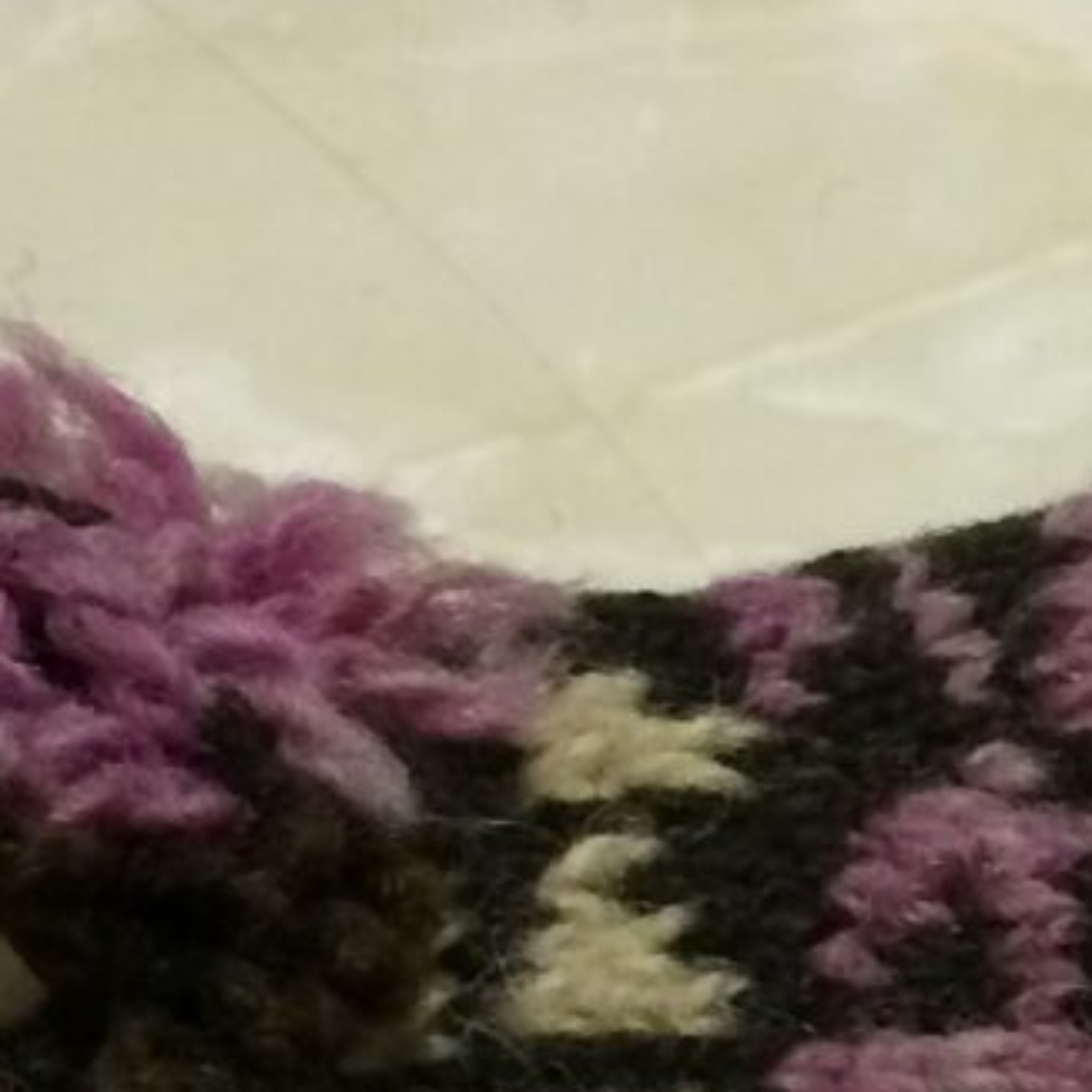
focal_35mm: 161
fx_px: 5746
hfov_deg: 10.1
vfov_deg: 10.7
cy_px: 1326
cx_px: 2077
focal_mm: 4.15
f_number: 2.2
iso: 160
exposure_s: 1/30
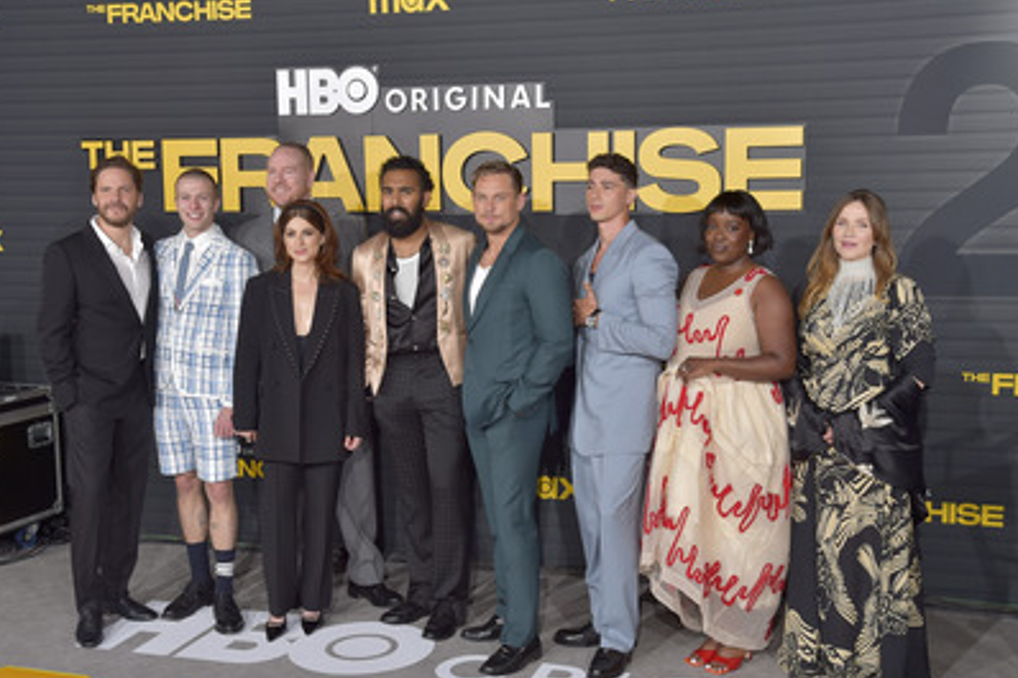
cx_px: 499
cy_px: 356
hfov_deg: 45.4
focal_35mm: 43
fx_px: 1215
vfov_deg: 31.2
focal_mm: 38
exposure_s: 1/250
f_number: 6.3
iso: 400
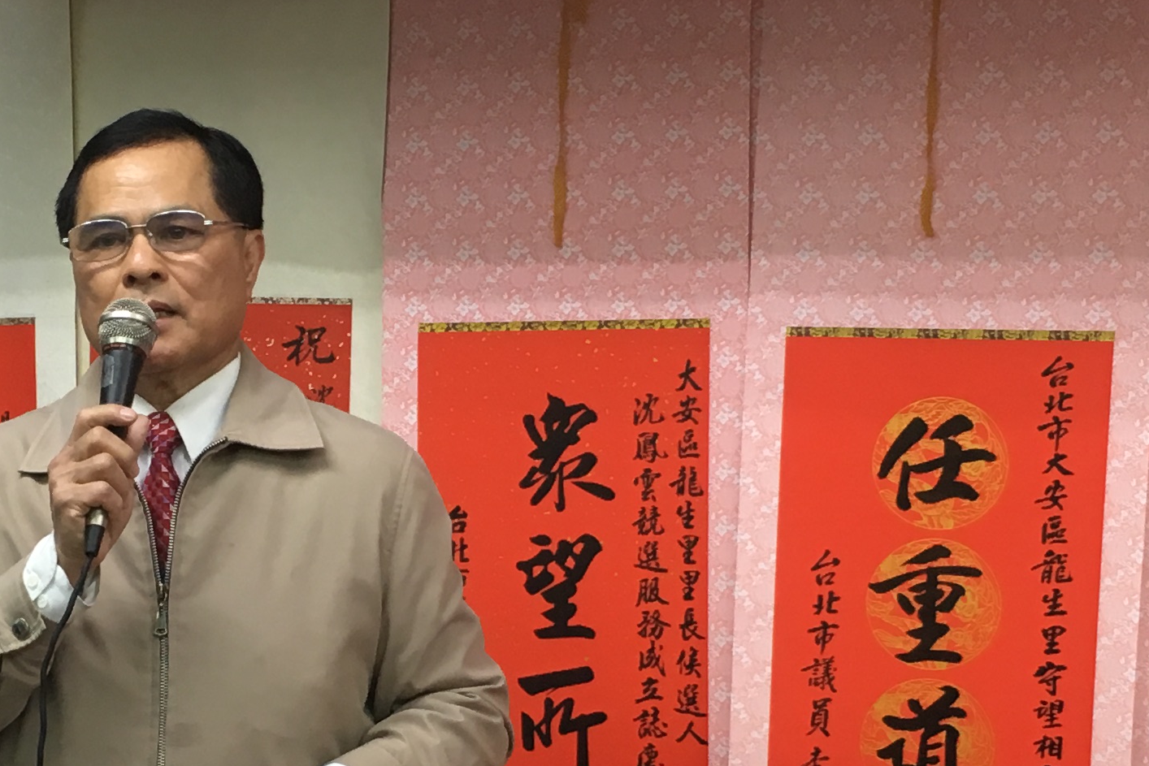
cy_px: 639
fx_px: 2745
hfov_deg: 23.4
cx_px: 257
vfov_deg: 15.8
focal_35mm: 86
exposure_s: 1/30
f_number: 2.2
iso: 64
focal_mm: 4.15
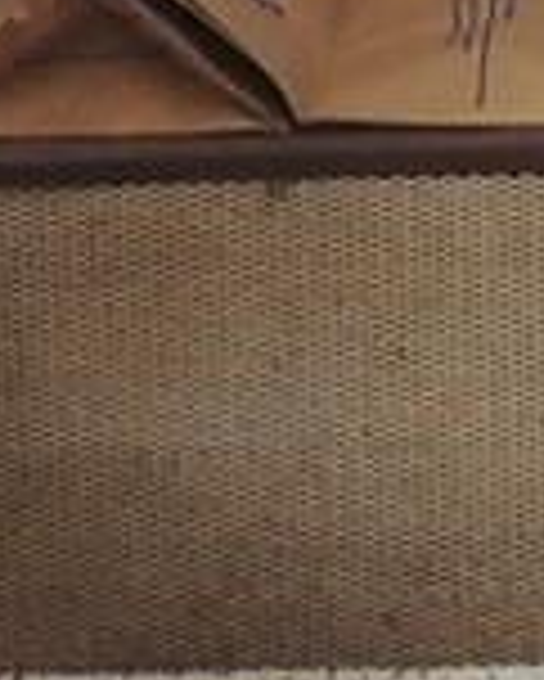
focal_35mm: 248
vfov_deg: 7.7
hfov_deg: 6.2
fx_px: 4986
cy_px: -18
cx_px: 553
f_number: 3
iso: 450
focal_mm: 4.3
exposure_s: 1/8
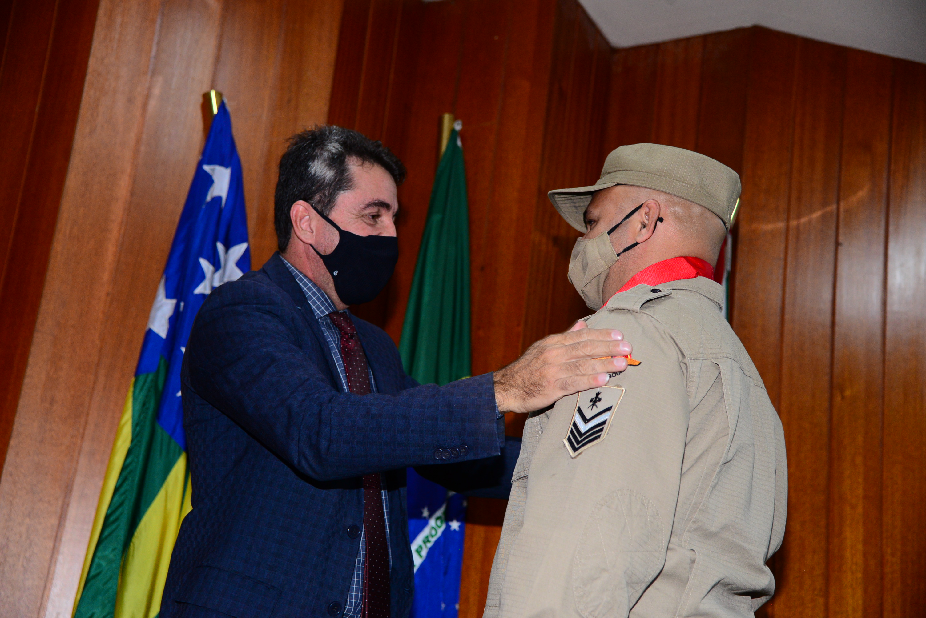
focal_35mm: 55
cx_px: 463
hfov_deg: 36.2
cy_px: 309
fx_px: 1415
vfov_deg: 24.6
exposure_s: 1/125
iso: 1600
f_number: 4
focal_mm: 55
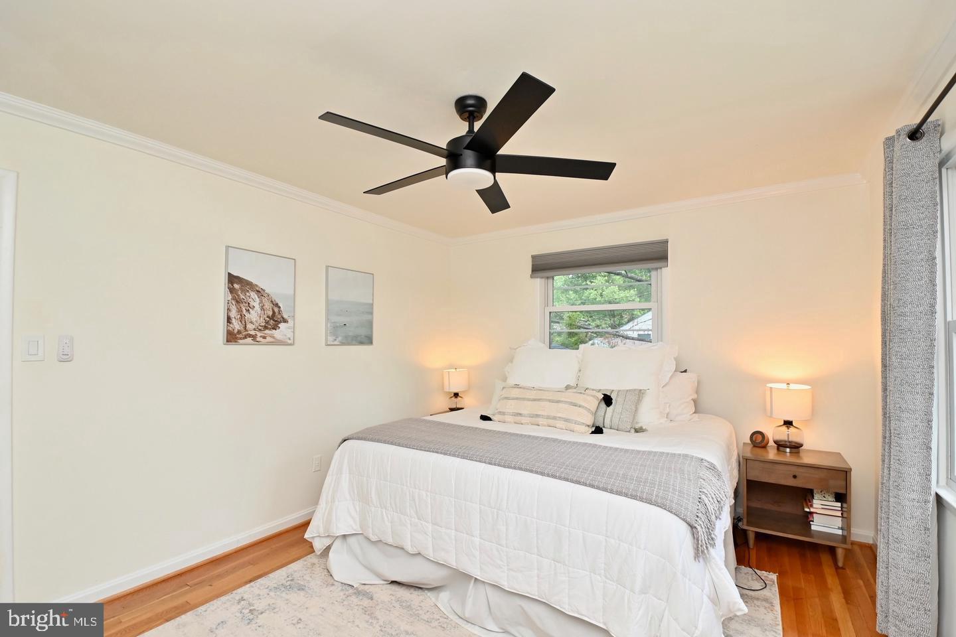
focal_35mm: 15
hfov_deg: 100.4
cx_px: 478
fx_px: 398
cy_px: 318
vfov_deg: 77.3
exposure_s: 1/25
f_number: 7.1
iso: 200
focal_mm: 10
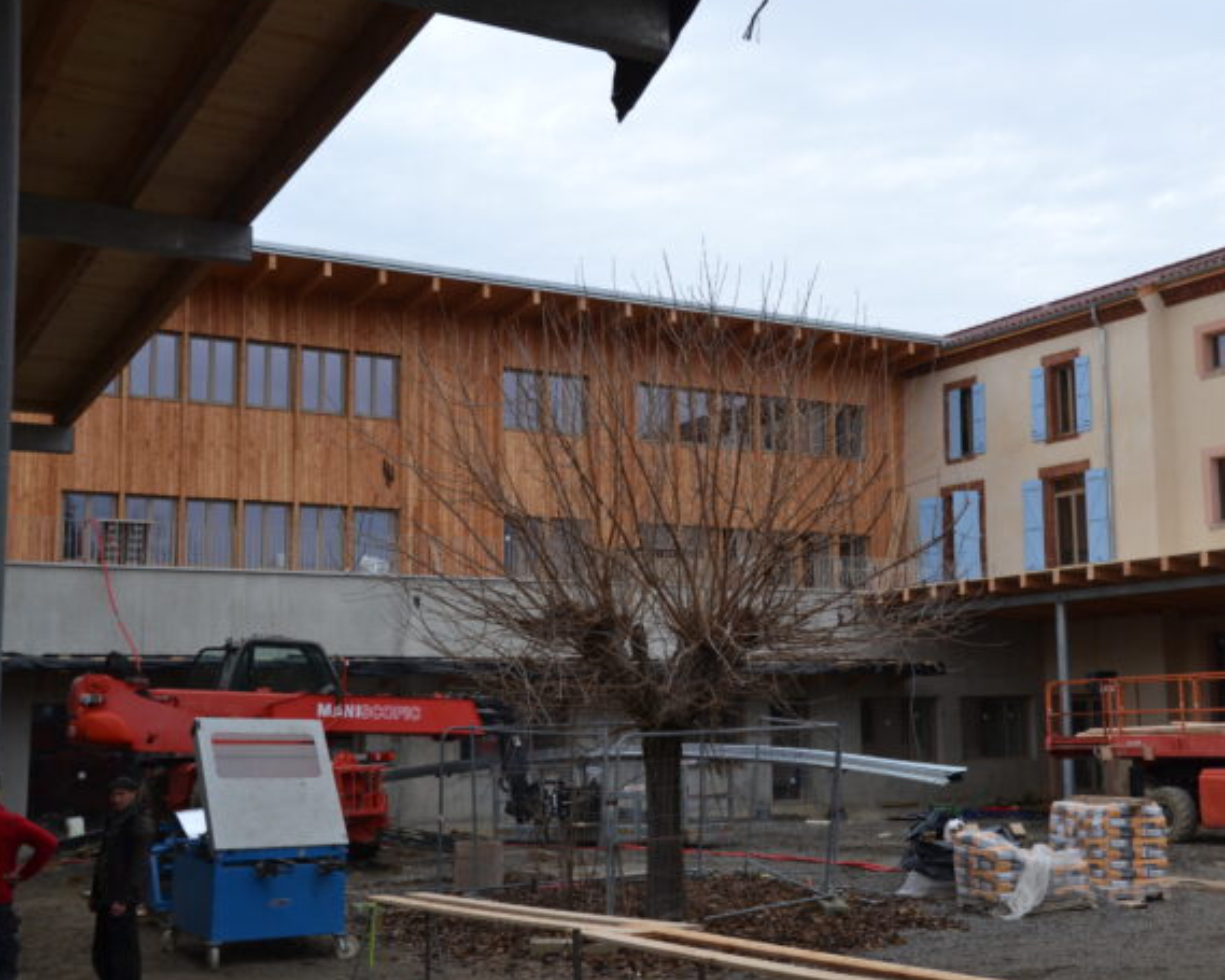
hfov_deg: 41.1
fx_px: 1631
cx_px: 706
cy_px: 487
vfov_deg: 33.4
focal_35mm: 45
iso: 100
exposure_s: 1/125
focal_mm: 26
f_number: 5.6
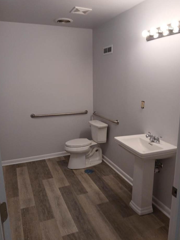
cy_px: 121
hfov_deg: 51.4
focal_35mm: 27
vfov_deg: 65.3
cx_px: 90
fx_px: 187
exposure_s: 1/60
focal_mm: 3.98
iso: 125
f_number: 1.8
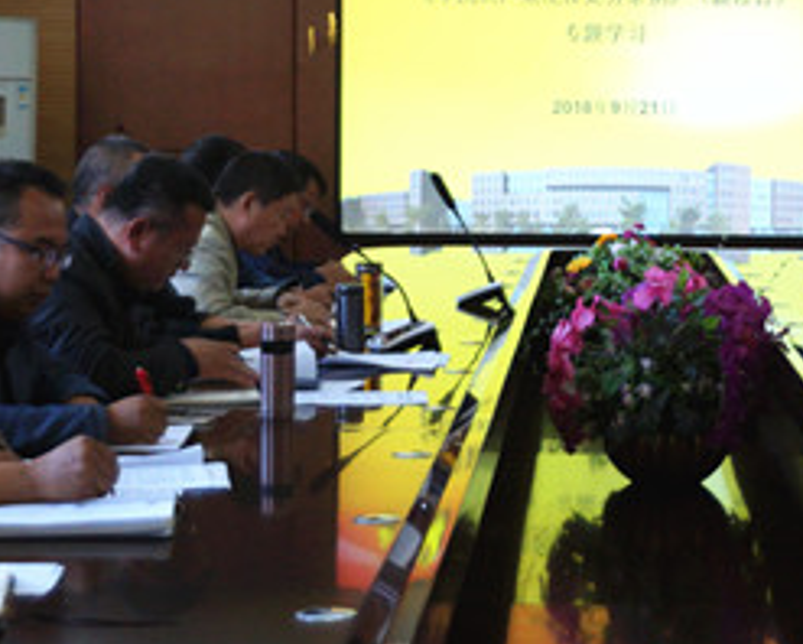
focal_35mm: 99
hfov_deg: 19.3
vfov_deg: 15.5
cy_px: 194
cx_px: 571
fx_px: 2355
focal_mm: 40
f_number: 4.5
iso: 640
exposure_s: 1/80
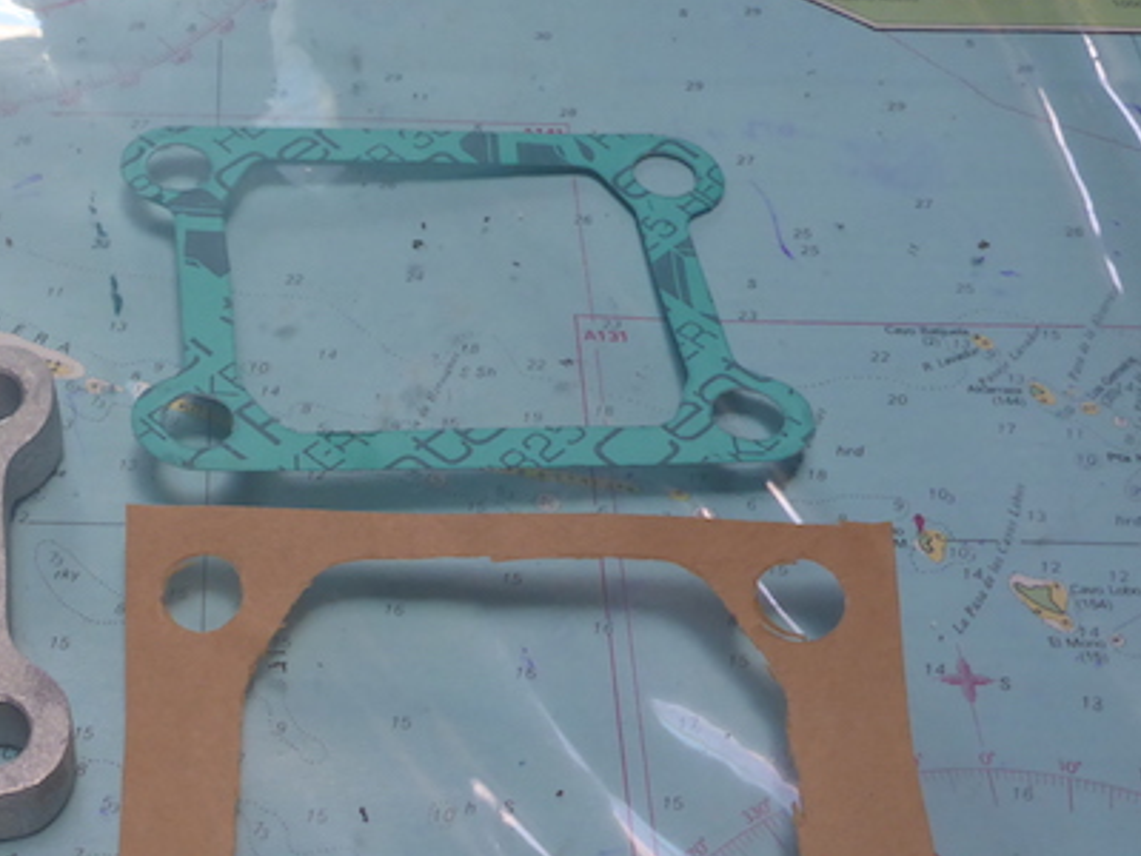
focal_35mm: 56
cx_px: 154
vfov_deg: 26.1
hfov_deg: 32.9
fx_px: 1846
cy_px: 499
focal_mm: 4.9
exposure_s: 1/60
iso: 200
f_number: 3.3
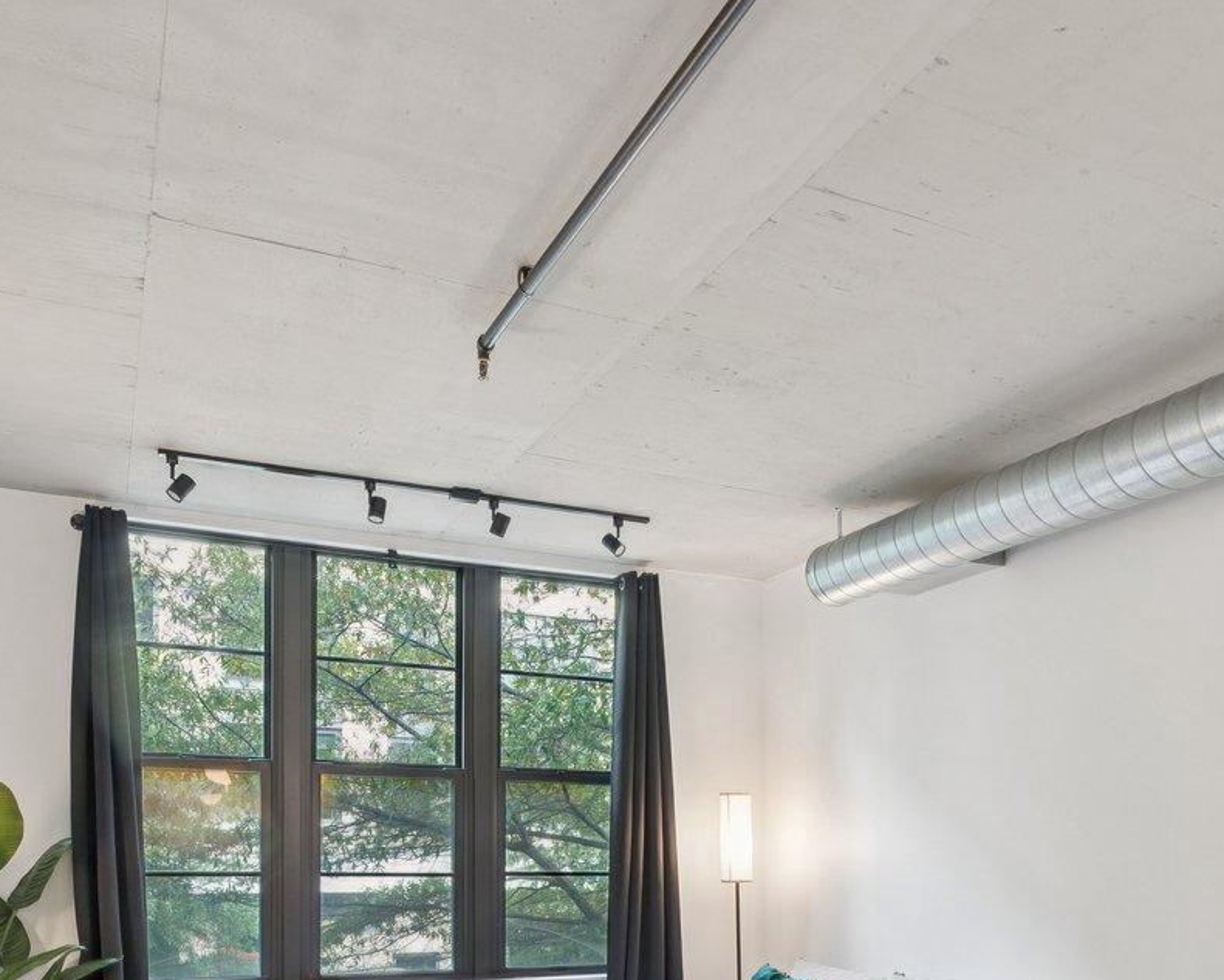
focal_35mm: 34
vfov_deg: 40.1
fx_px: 1232
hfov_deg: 51.8
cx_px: 819
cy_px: 882
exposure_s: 1/4
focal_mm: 14
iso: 200
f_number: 8
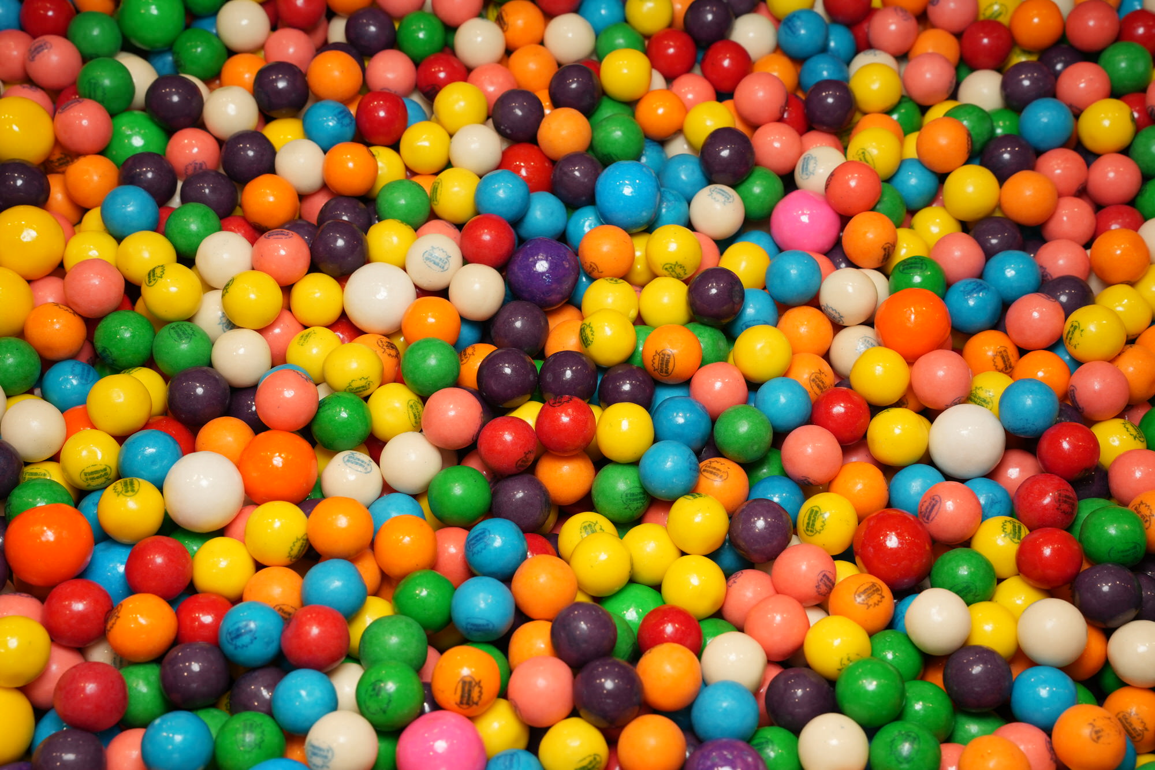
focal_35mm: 53
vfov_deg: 25.7
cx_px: 578
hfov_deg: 37.7
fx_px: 1691
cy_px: 385
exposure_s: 1/160
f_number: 13
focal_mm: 52.7
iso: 640
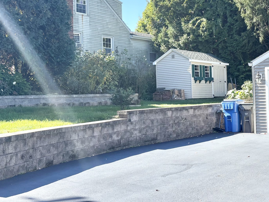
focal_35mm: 54
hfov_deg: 33.9
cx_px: 236
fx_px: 420
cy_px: 75
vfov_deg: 26.9
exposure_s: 1/1263
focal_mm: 5.96
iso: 50
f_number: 1.6
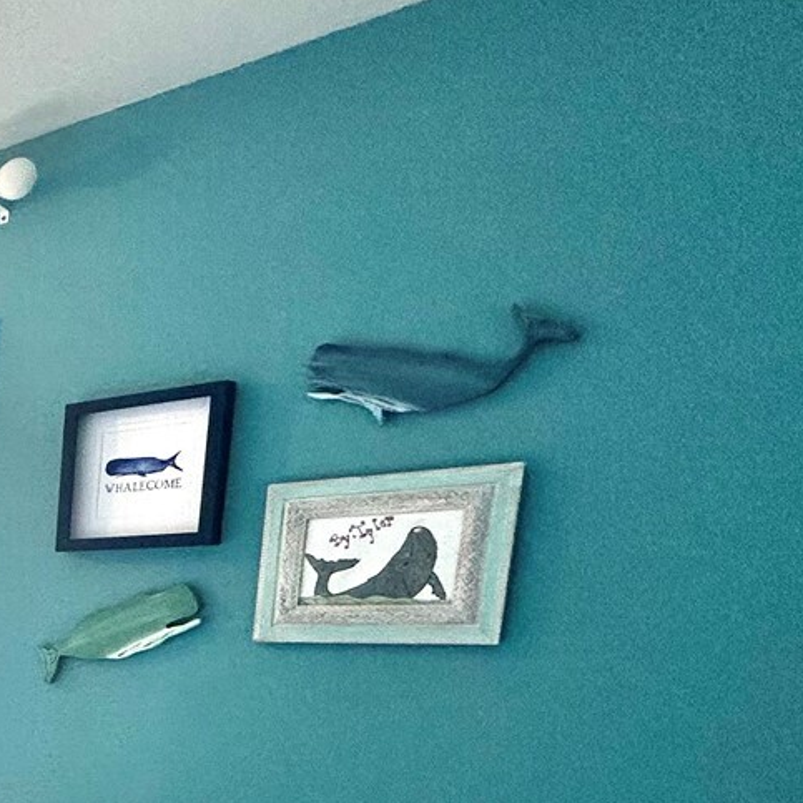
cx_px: -474
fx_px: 1076
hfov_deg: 26.1
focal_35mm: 41
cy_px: 810
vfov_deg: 36.6
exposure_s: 1/120
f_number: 2.2
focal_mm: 2.22
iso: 100
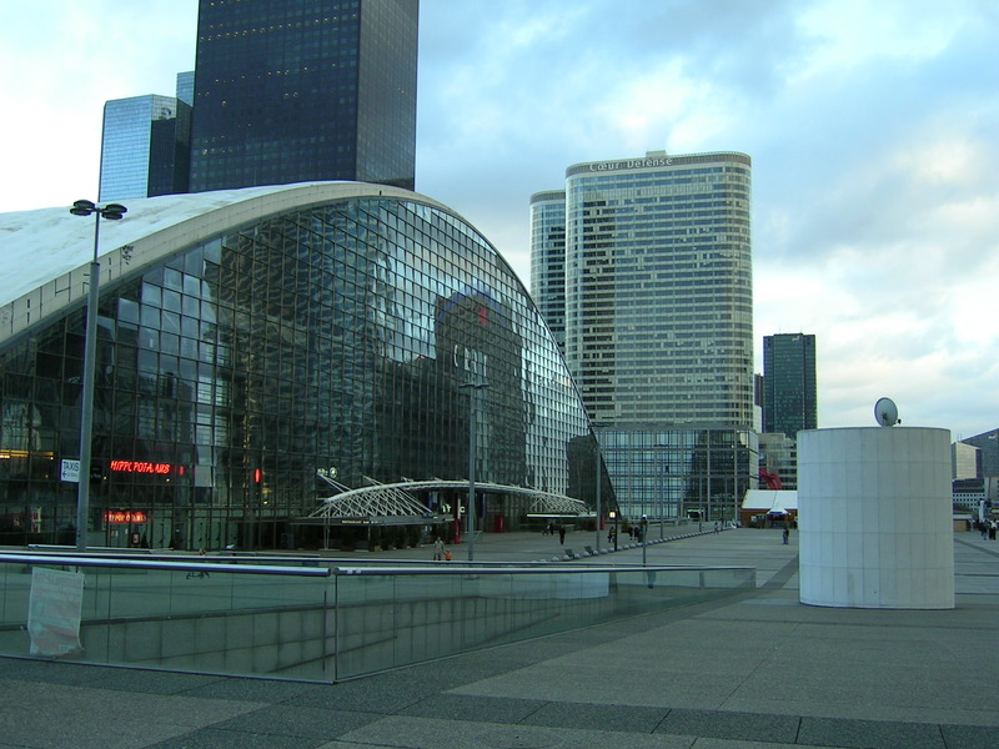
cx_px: 500
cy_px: 374
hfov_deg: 51.4
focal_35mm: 36
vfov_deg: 39.7
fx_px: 1039
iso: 50
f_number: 2.8
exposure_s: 1/77.4
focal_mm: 5.6
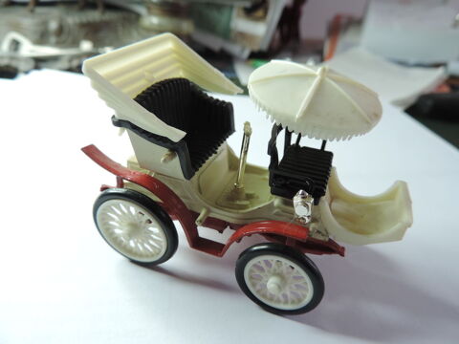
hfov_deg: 71.6
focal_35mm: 24
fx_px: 318
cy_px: 172
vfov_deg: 56.8
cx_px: 230
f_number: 3
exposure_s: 1/30
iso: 200
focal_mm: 4.3
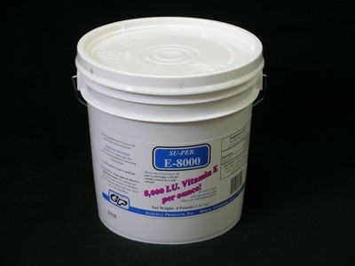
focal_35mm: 86
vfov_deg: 17.2
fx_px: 882
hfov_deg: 22.8
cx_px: 178
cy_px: 133
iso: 50
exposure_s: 1/4.9
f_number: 4.2
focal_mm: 17.8
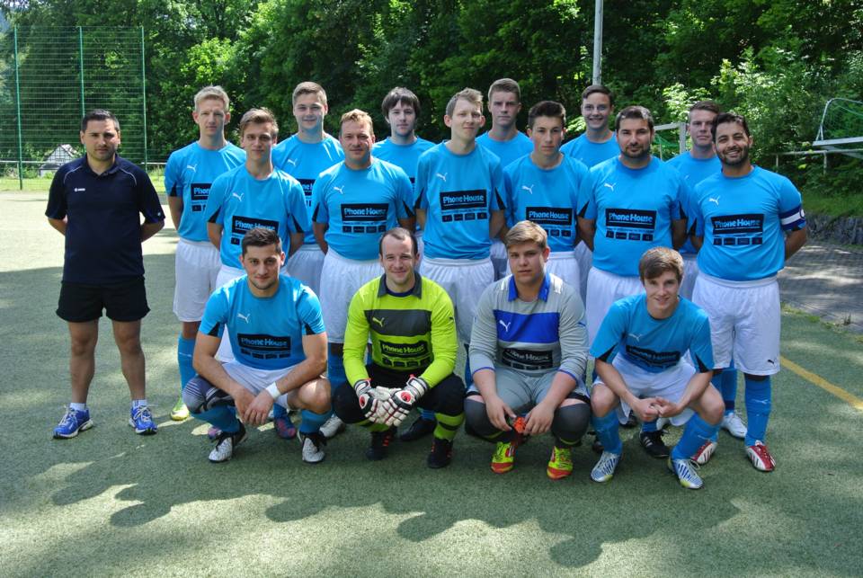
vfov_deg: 34.3
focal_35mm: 39
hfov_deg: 49.5
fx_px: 936
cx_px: 432
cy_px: 289
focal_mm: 14.5
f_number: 4
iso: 100
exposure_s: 1/250
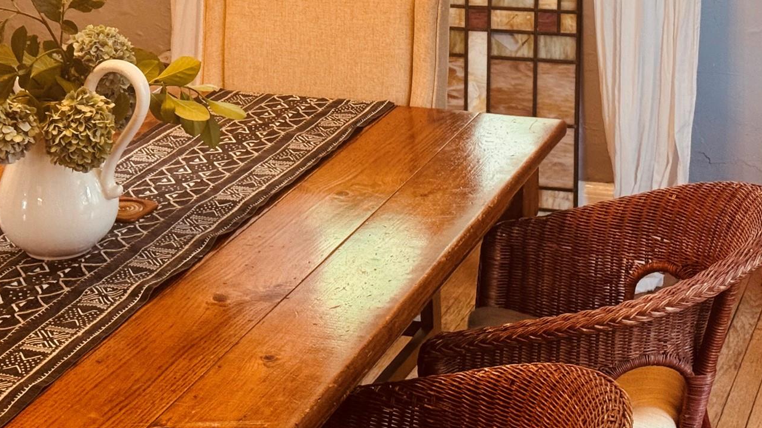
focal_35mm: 84
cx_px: 347
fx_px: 1697
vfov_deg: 14.2
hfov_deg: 25.3
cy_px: 19
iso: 200
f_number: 1.78
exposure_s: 1/60
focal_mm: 6.76
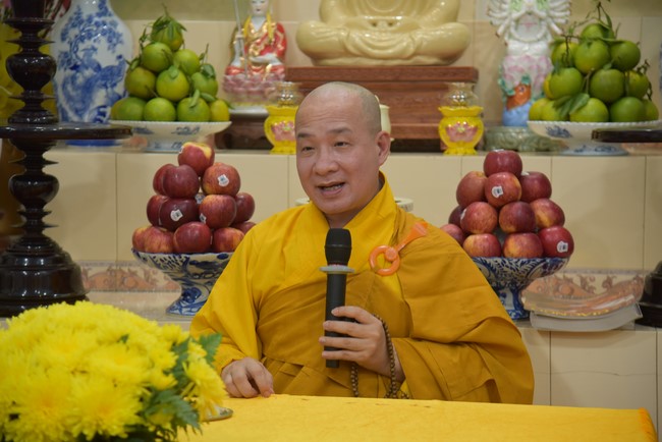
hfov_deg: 20.8
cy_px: 221
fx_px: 1803
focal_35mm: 98
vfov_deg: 14.0
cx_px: 331
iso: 1100
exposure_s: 1/125
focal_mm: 98
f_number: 4
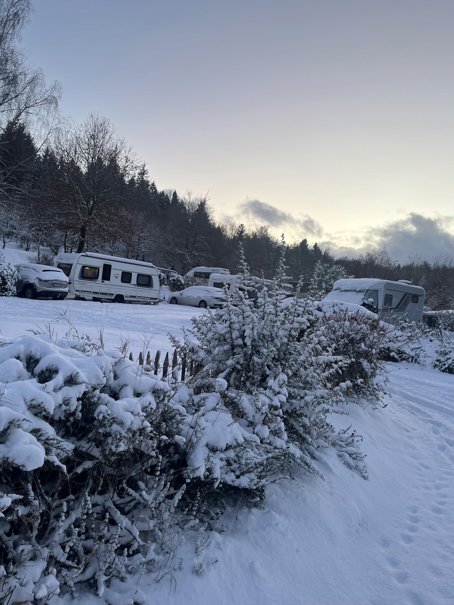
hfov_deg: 53.1
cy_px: 302
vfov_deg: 67.3
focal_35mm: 26
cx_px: 227
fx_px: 455
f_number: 1.6
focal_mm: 5.1
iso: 64
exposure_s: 1/122
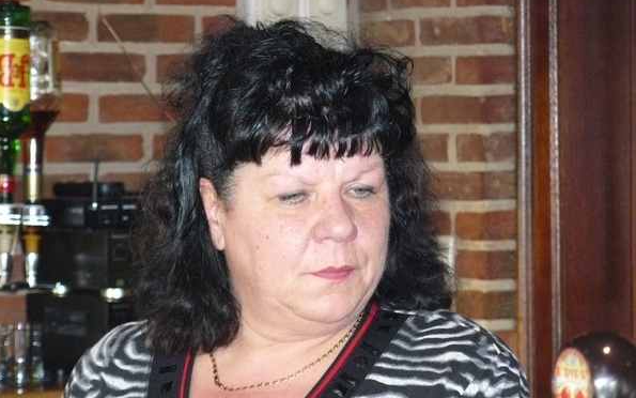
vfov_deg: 7.6
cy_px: 211
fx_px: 2982
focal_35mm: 172
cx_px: 316
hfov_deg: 12.2
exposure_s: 1/30
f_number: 3.3
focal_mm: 26.8
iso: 400
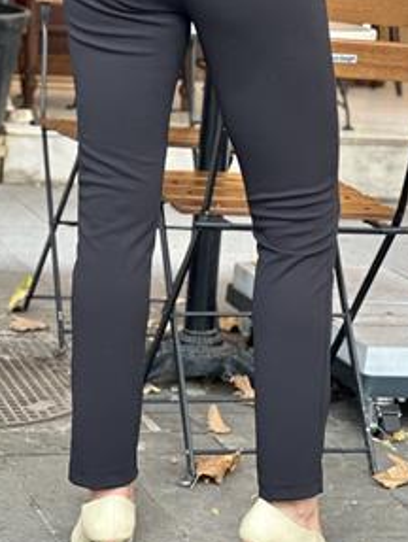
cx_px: 223
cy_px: 188
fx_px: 1803
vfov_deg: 17.1
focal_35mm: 115
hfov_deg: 12.9
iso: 250
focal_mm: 9
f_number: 2.8
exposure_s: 1/33
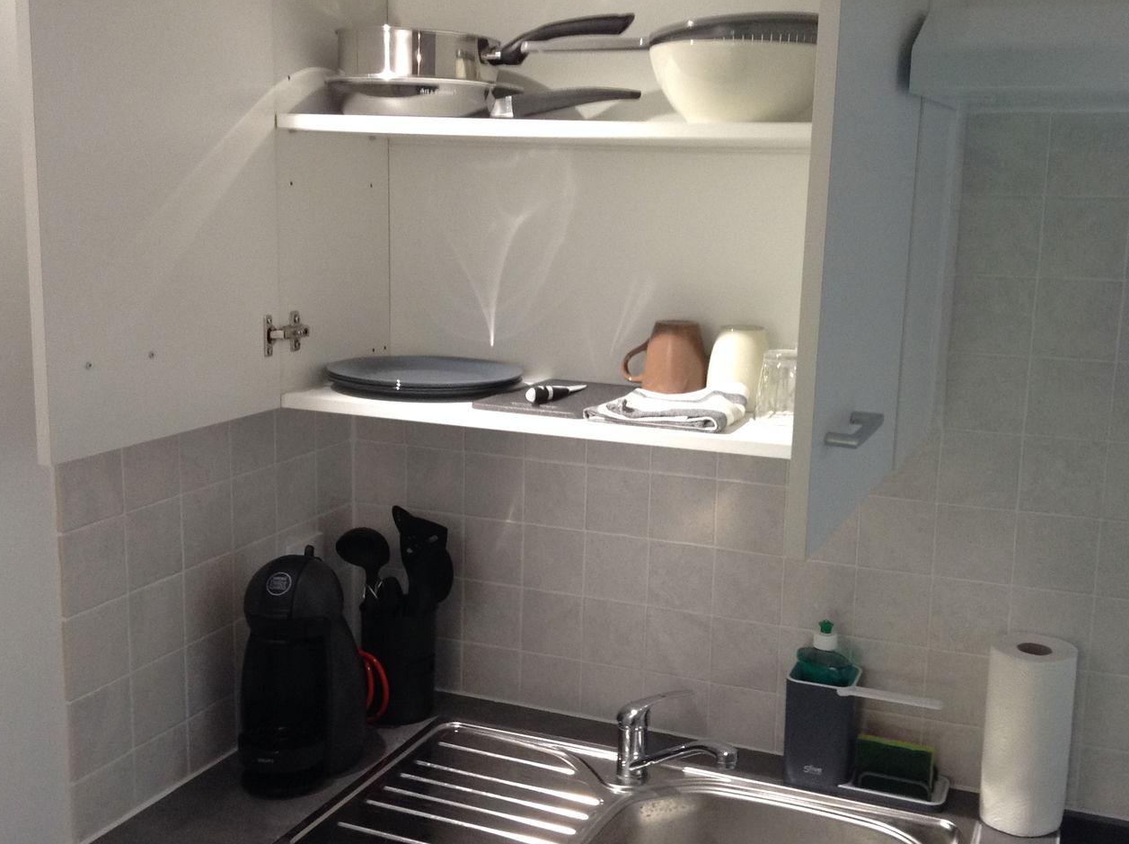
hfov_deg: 44.8
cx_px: 596
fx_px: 1368
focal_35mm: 42
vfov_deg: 34.3
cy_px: 431
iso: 80
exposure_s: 1/24
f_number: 2.4
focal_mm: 3.3
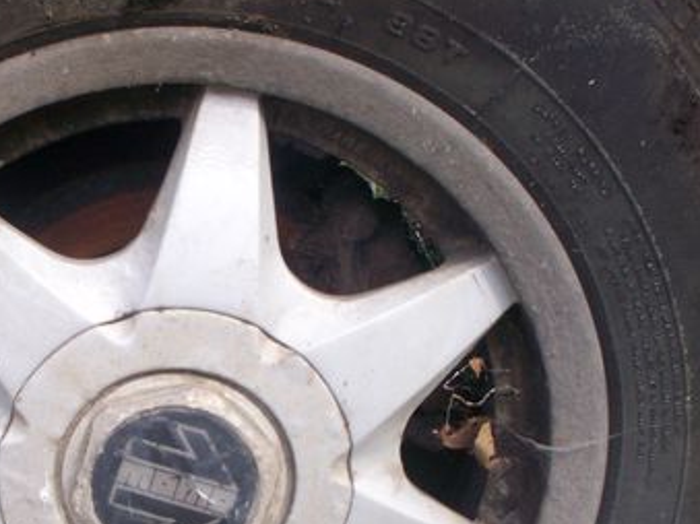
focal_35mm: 68
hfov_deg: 28.2
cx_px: 176
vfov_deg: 21.3
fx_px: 1375
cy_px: 435
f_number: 4.5
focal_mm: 6
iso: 100
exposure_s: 1/149
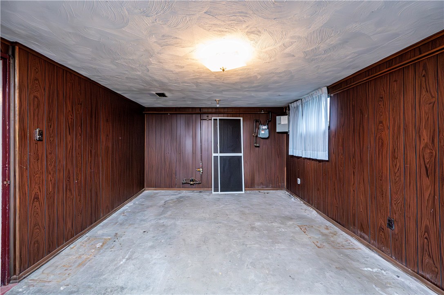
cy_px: 148
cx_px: 222
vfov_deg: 81.1
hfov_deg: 104.3
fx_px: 173
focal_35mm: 14
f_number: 6.3
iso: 8000
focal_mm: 14
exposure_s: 1/160
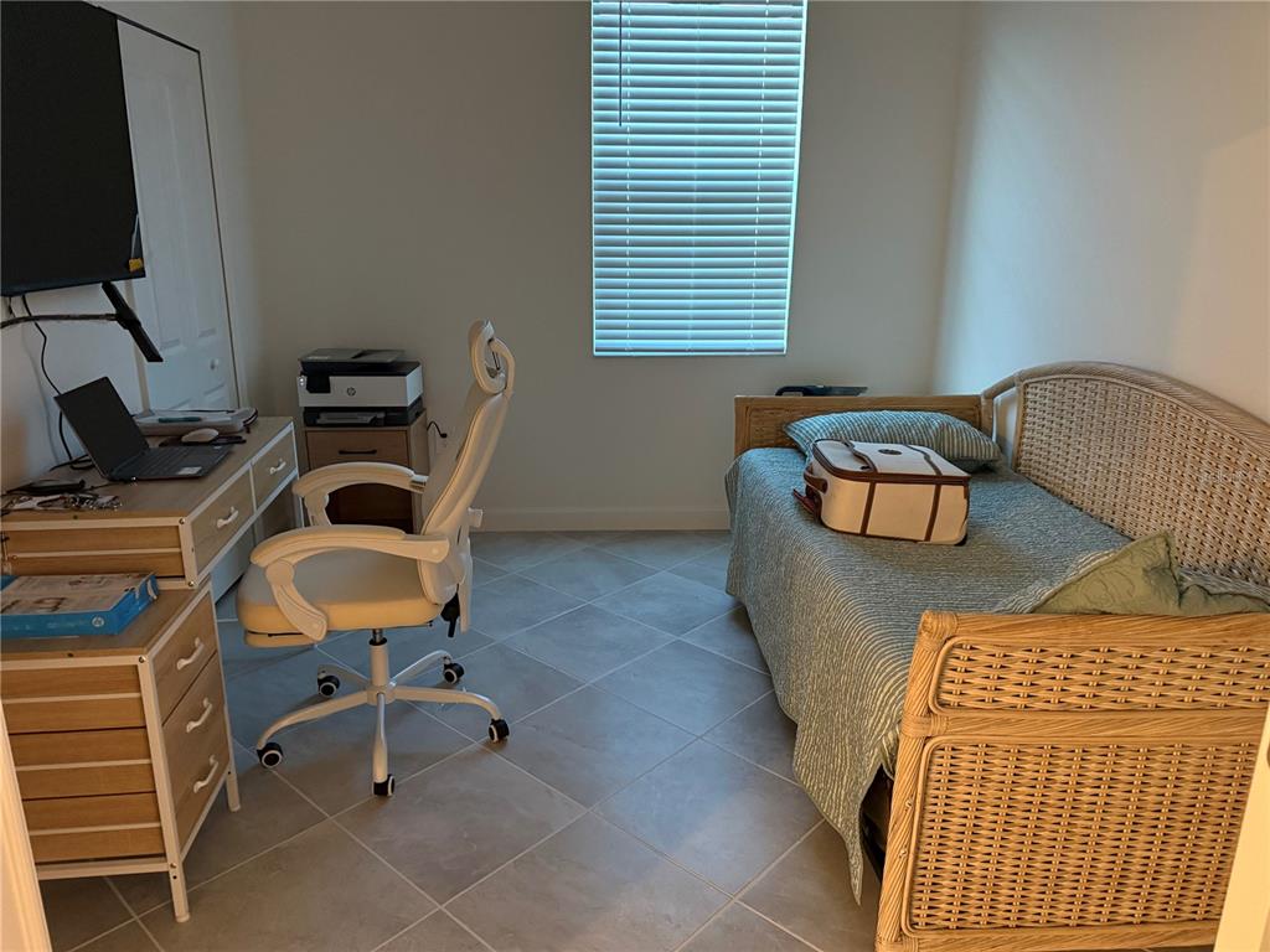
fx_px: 881
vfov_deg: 56.8
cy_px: 476
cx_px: 635
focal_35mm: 24
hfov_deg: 71.6
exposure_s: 1/30
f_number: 1.78
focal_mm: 6.76
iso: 800
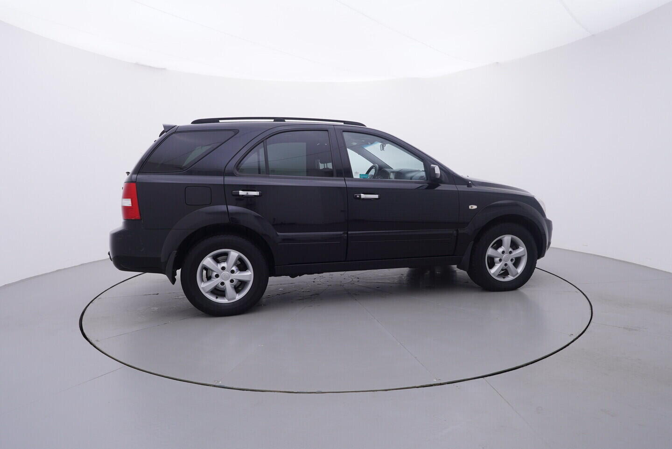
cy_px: 224
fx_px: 420
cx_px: 336
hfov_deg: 77.3
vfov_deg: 56.2
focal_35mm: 22
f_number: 5
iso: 200
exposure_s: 1/80
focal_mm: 15
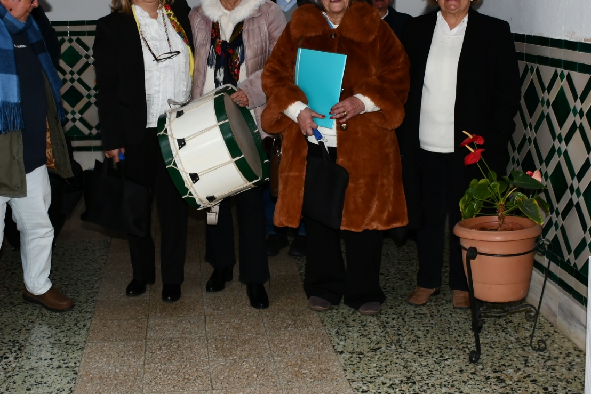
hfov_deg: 38.2
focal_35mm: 52
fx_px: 854
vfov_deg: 25.7
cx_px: 280
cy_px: 104
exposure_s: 1/80
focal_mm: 20
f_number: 6.3
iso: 200
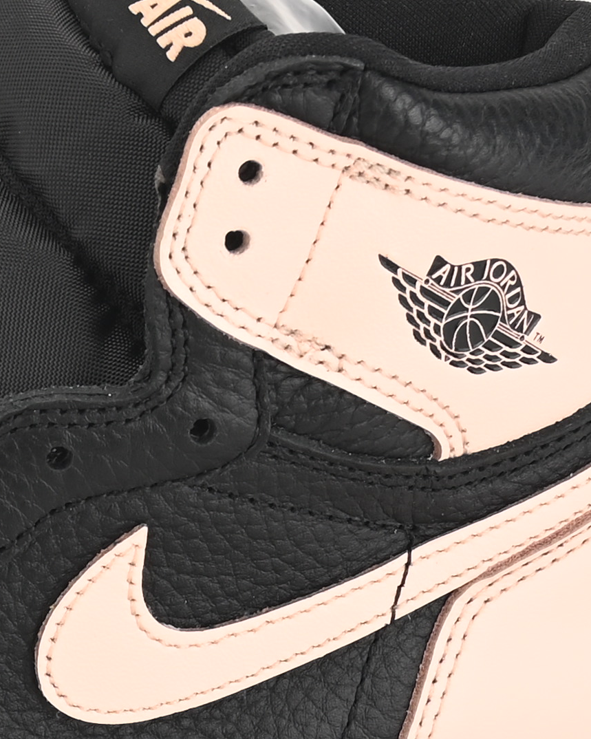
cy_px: 760
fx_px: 5292
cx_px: -319
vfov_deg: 7.9
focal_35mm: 242
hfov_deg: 6.3
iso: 100
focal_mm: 46
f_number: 11
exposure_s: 1/200
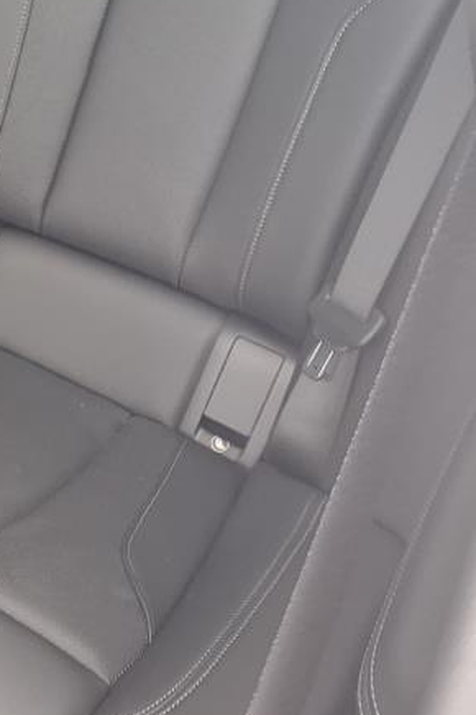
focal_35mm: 66
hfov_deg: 18.0
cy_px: 189
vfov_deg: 30.1
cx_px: -272
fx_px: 1311
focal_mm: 3.58
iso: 200
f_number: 1.9
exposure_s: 1/24
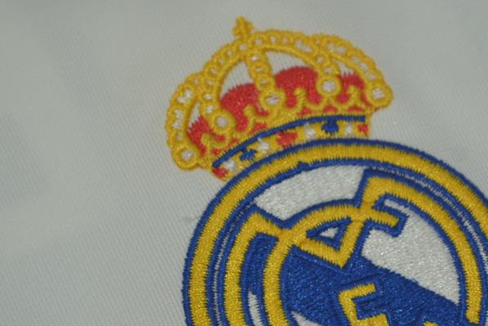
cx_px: 343
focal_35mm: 149
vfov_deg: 9.2
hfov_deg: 13.8
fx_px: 2019
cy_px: 249
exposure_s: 1/200
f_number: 5.6
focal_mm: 55
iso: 200
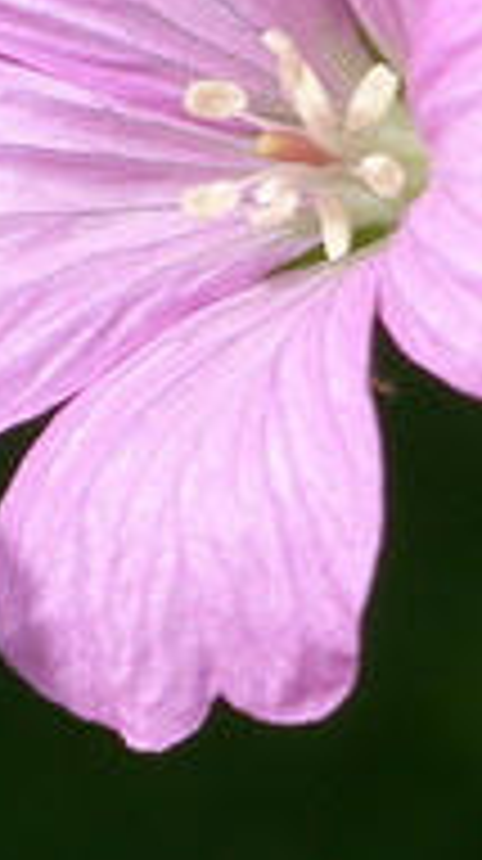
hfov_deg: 0.4
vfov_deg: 0.7
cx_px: 523
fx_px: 66598
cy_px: 234
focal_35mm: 2922
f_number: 5.6
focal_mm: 108
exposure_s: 1/250
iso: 80
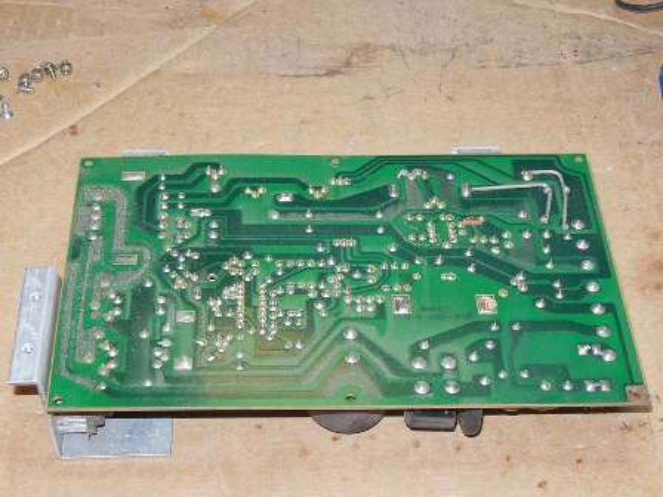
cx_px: 332
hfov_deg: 38.2
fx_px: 958
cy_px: 248
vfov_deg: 29.1
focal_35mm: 50
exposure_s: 1/60
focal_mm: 8.9
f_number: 4
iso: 200
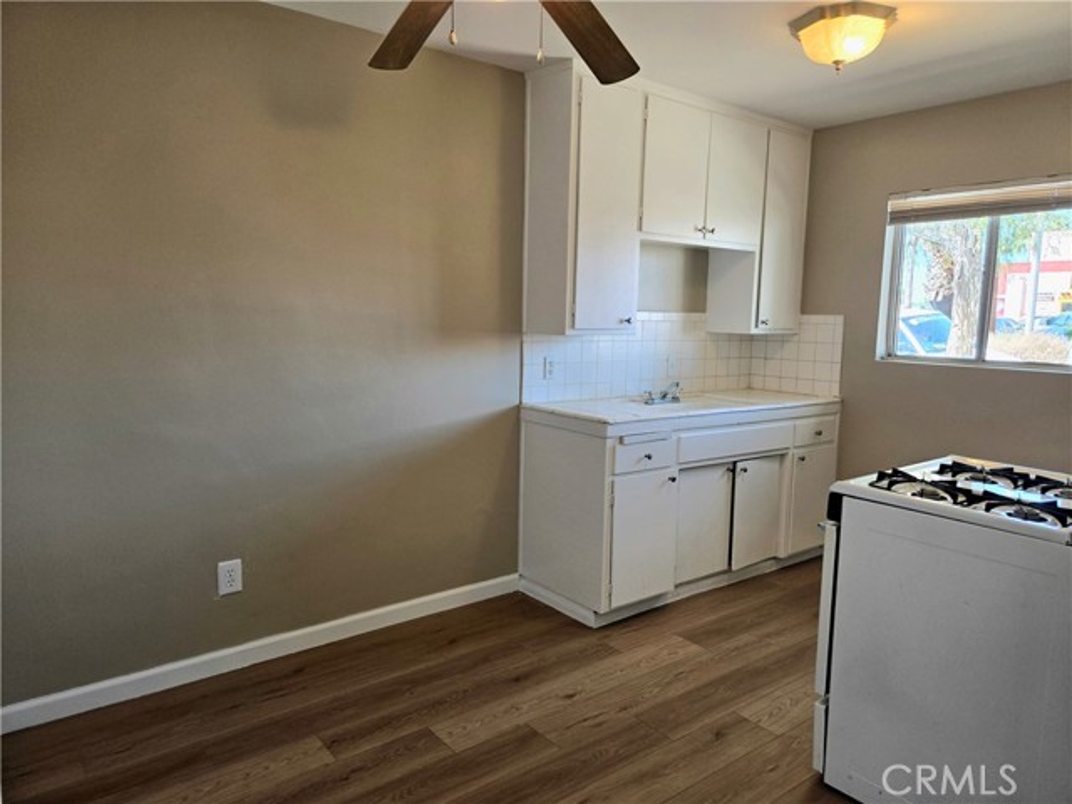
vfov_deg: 58.9
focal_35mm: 23
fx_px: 712
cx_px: 536
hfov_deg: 73.9
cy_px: 402
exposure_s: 1/120
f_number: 1.8
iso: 64
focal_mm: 5.4
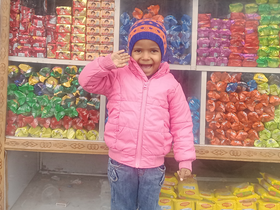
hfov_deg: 34.9
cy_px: 53
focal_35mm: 55
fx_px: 445
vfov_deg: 26.2
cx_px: 137
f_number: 2.2
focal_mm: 3.37
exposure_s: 1/117
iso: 105
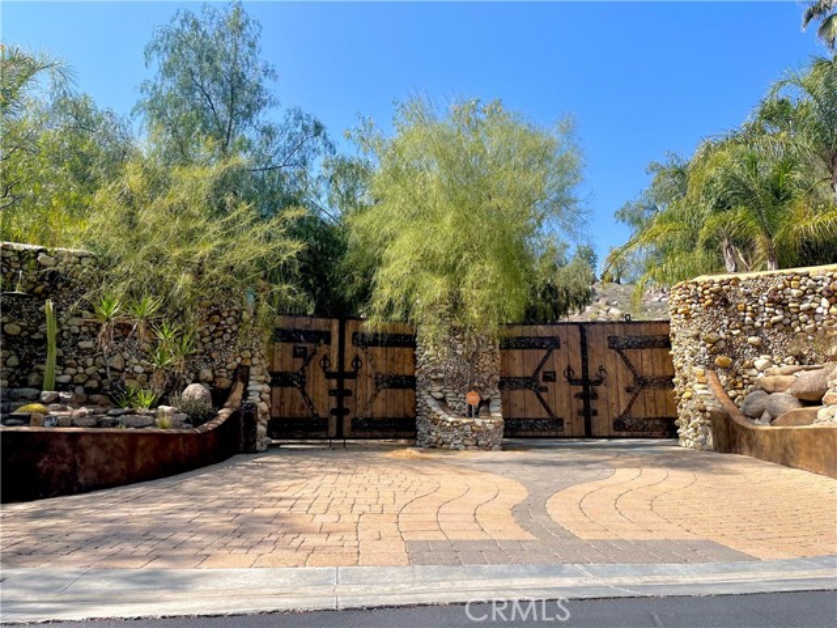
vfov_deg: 53.1
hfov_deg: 67.3
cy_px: 314
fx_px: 629
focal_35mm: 26
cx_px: 418
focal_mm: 5.1
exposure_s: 1/2410
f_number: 1.6
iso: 50
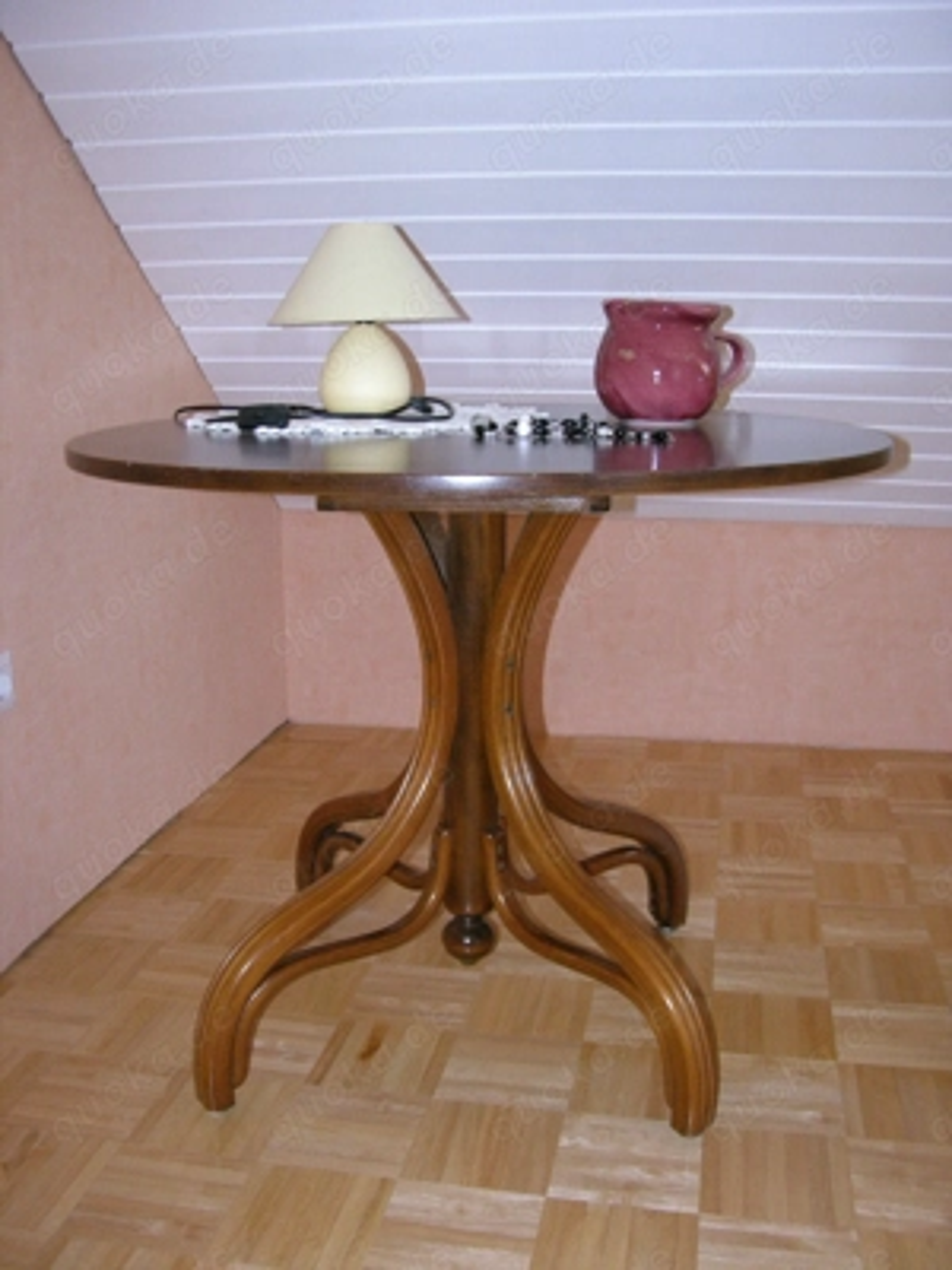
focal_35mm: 35
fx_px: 1283
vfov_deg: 52.6
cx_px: 476
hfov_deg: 40.7
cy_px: 635
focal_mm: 8.9
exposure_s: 1/60.1
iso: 200
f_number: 2.8
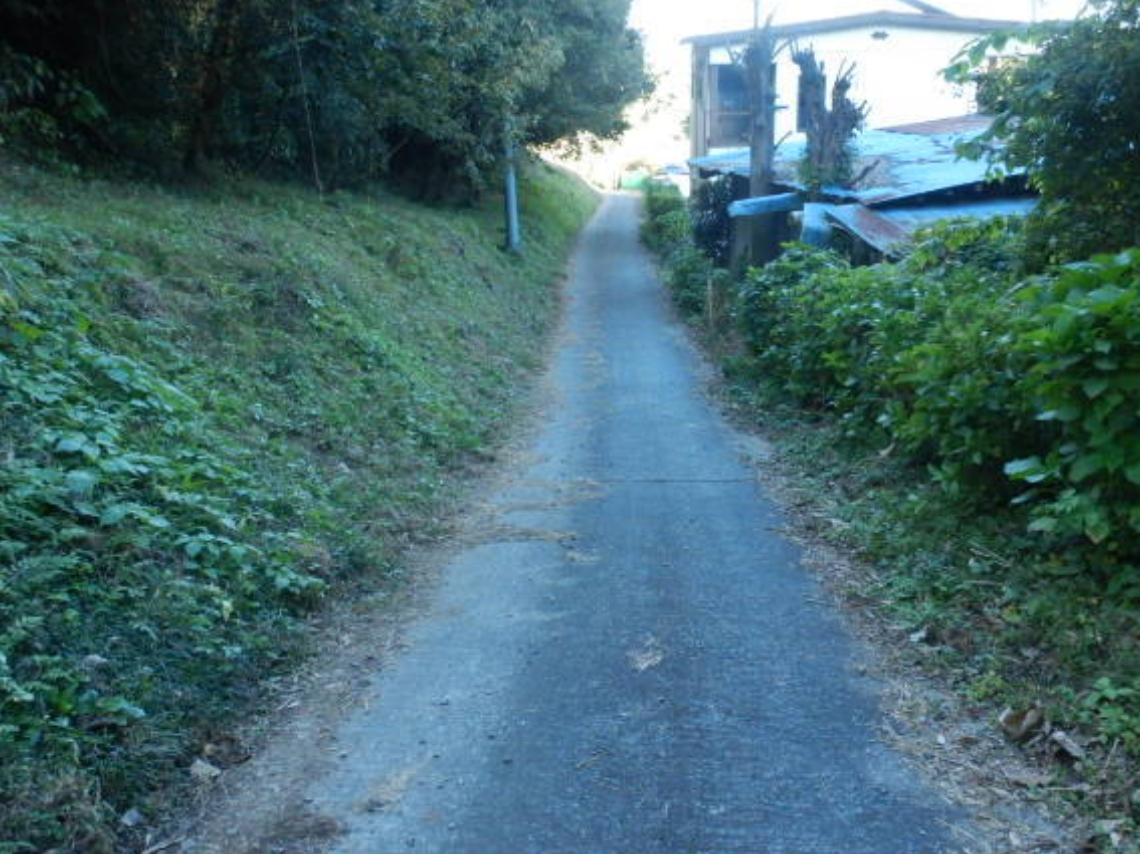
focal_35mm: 35
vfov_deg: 40.7
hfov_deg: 52.6
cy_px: 420
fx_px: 1152
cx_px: 577
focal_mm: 5.6
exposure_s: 1/200
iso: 800
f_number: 4.2
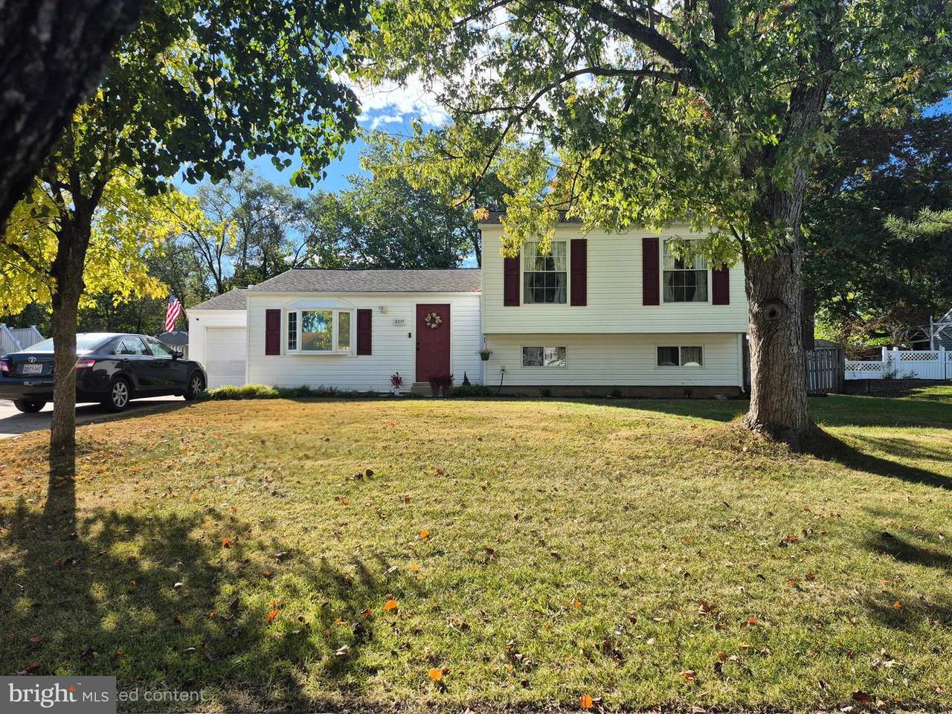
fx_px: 633
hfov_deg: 73.9
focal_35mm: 23
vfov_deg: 58.9
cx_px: 476
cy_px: 357
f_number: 1.8
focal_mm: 5.4
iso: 25
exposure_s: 1/1250
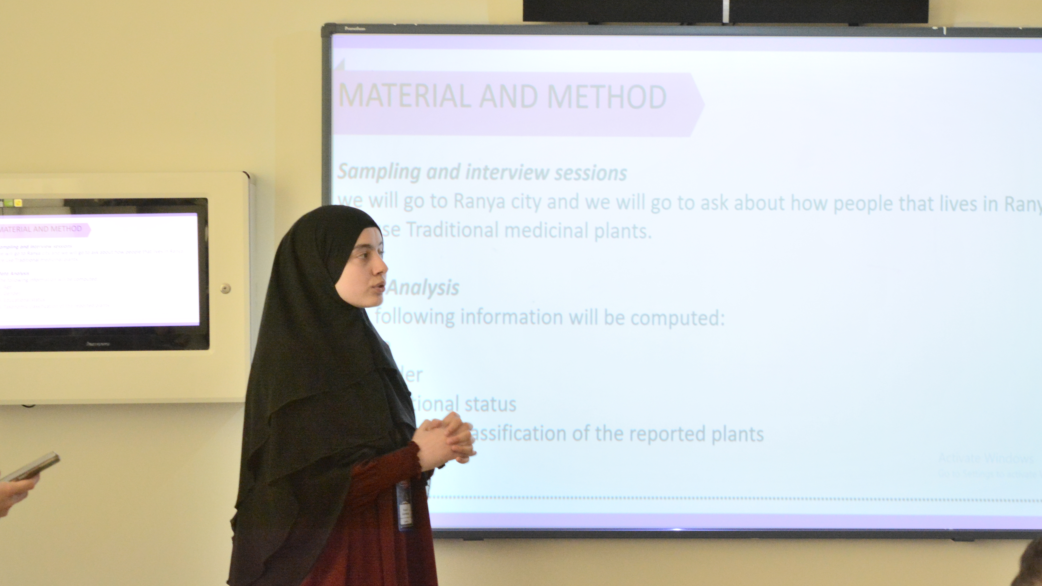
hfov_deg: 22.1
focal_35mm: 97
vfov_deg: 12.5
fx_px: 2669
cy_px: 301
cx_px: 549
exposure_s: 1/30
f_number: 5.6
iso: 2000
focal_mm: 55
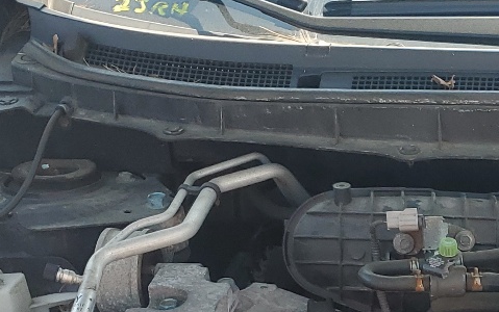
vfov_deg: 13.8
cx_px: 616
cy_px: 372
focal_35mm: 92
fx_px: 1252
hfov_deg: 20.9
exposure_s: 1/625
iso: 50
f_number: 1.5
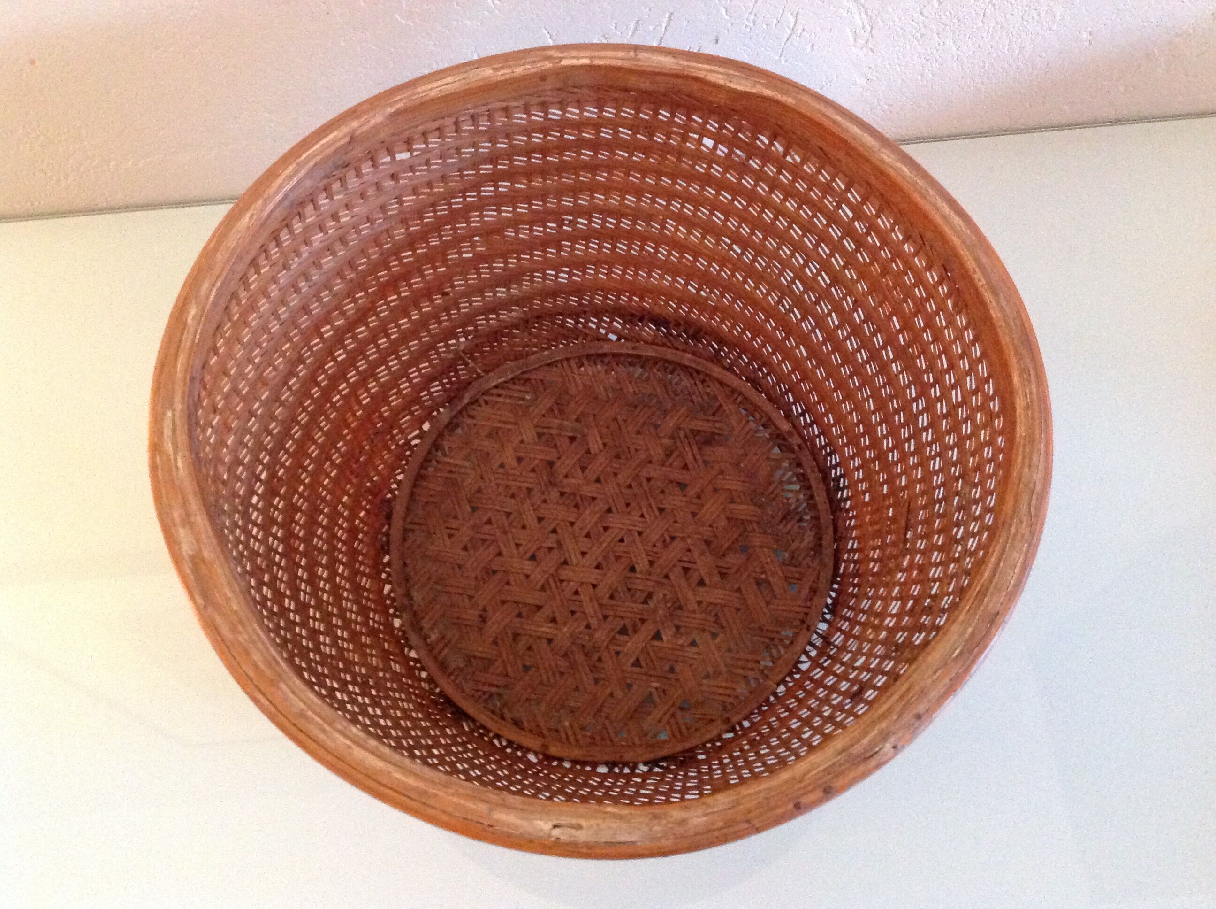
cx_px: 608
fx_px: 1228
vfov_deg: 40.6
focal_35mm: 35
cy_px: 454
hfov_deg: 52.7
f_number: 2.4
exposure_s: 1/17
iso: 800
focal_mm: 4.28
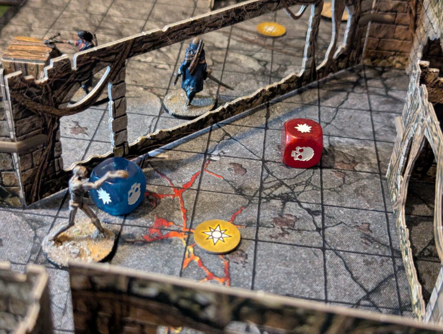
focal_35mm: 48
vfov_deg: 30.3
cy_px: 167
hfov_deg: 39.6
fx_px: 615
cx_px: 222
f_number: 1.85
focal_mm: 6.81
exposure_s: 1/17.2
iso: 722
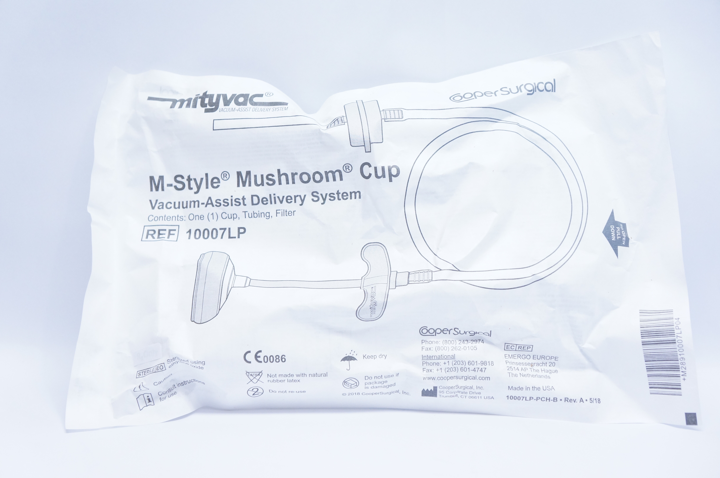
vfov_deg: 28.0
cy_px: 239
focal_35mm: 48
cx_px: 360
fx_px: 959
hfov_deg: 41.2
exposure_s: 1/160
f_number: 4.5
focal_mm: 32
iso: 1600
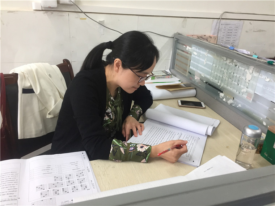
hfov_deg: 61.7
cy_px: 103
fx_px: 230
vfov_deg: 48.2
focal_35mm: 29
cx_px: 138
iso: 64
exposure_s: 1/33
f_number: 2.2
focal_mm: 4.15
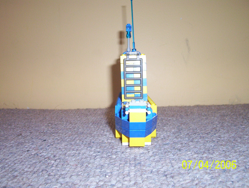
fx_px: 310
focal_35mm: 43
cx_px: 124
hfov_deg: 43.8
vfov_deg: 33.7
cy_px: 94
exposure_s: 1/60
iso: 140
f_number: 2.73
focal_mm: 5.77
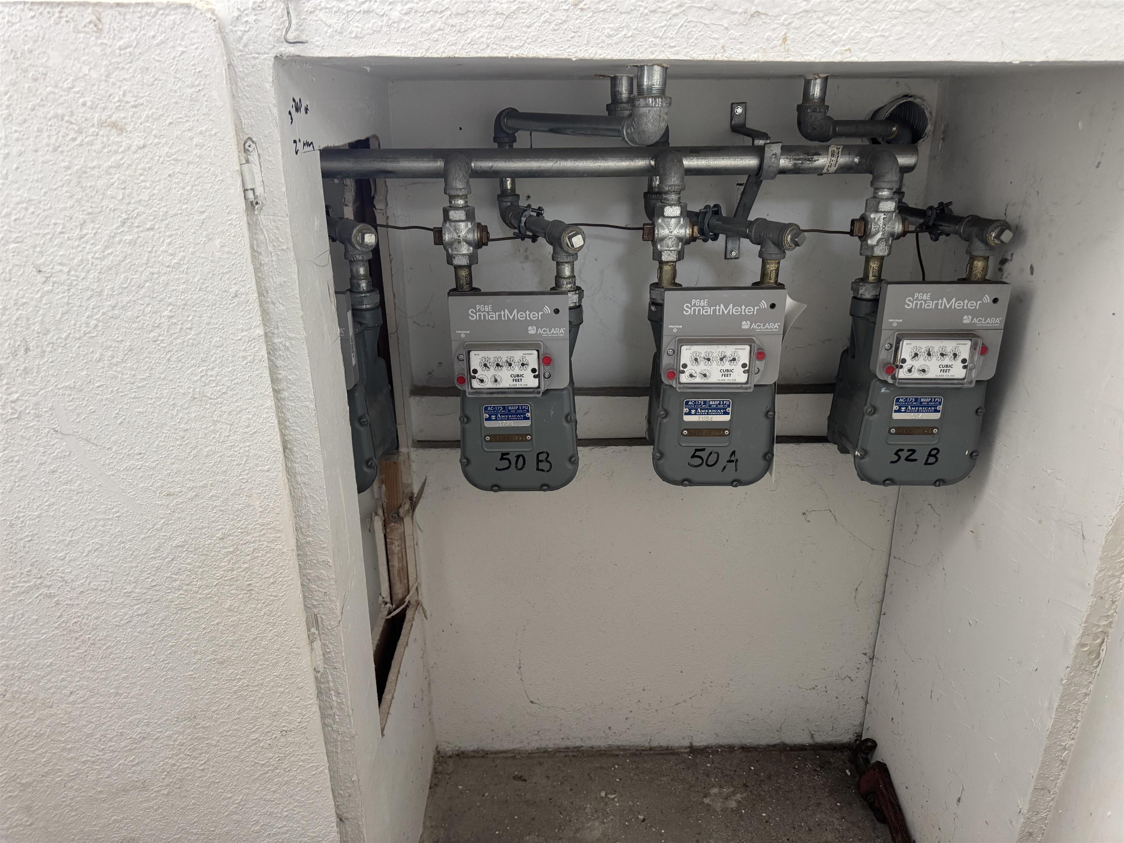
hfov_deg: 71.6
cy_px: 422
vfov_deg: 56.8
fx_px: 779
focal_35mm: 24
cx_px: 562
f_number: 1.78
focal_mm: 6.76
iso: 320
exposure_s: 1/60
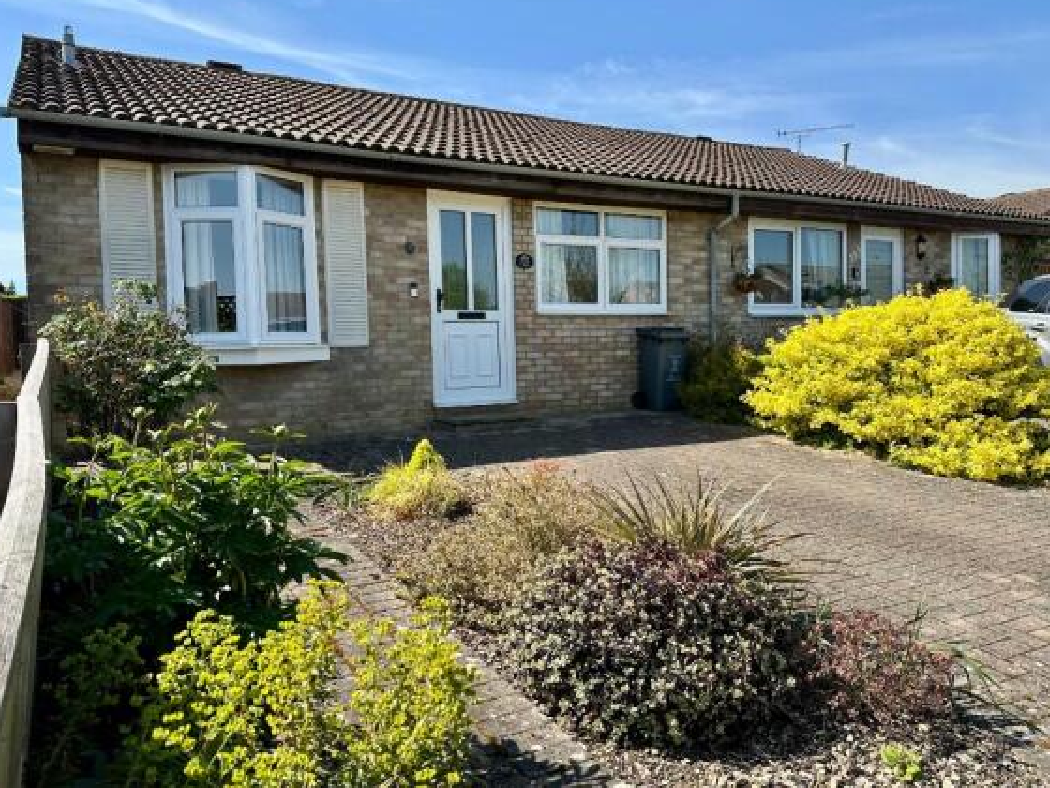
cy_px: 382
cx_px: 522
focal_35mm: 25
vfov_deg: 54.9
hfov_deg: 69.4
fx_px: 758
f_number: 1.78
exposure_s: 1/2660
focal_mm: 6.86
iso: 80
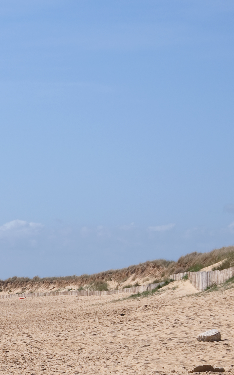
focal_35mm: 220
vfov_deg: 9.5
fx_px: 2245
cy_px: 253
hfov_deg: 5.9
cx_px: -156
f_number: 8
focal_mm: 50
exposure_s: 1/640
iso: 200
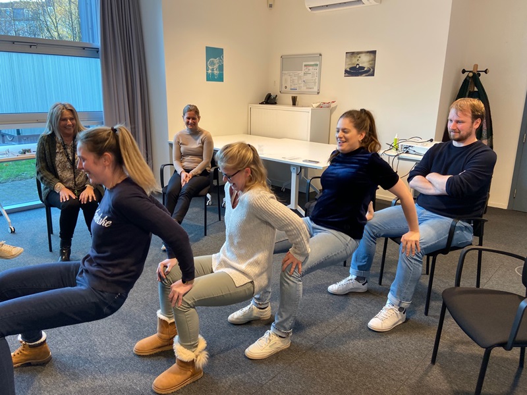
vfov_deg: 53.1
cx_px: 264
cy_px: 198
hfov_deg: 67.3
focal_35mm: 26
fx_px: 396
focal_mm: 4.25
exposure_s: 1/50
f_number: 1.8
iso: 100
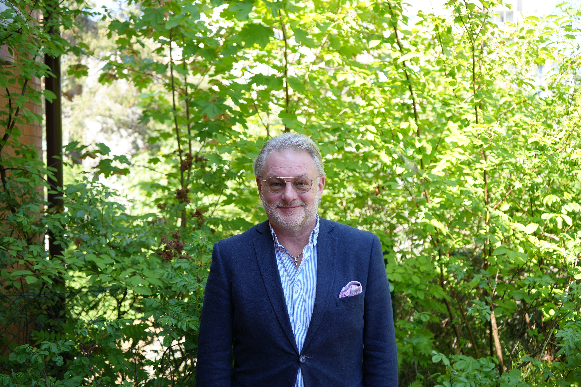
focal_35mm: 39
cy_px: 194
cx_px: 290
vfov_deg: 34.2
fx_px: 629
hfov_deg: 49.6
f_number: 4
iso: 160
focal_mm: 39
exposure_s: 1/160
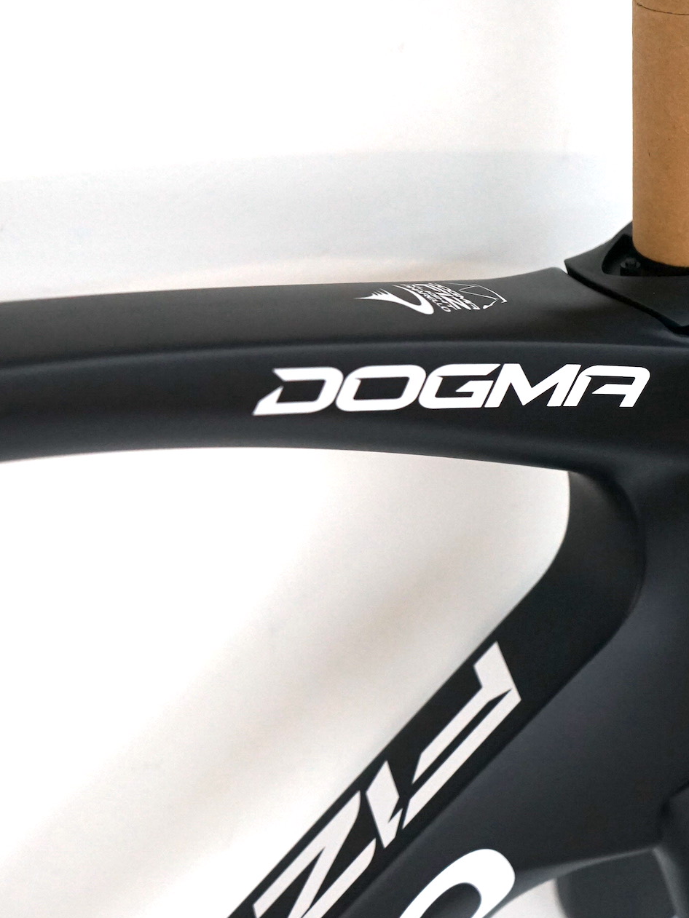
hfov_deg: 22.9
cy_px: 468
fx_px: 1698
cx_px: 264
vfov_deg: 30.3
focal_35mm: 64
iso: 2000
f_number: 4
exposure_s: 1/160
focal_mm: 40
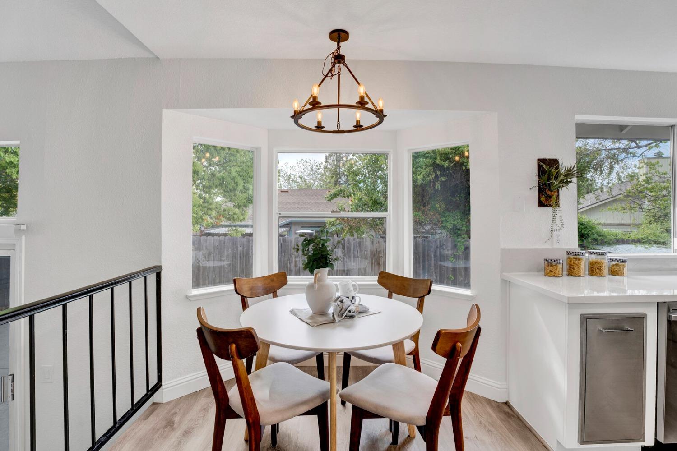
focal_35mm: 16
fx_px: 301
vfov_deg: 73.7
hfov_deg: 96.7
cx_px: 338
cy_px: 226
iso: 200
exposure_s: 1/40
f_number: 8
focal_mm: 16
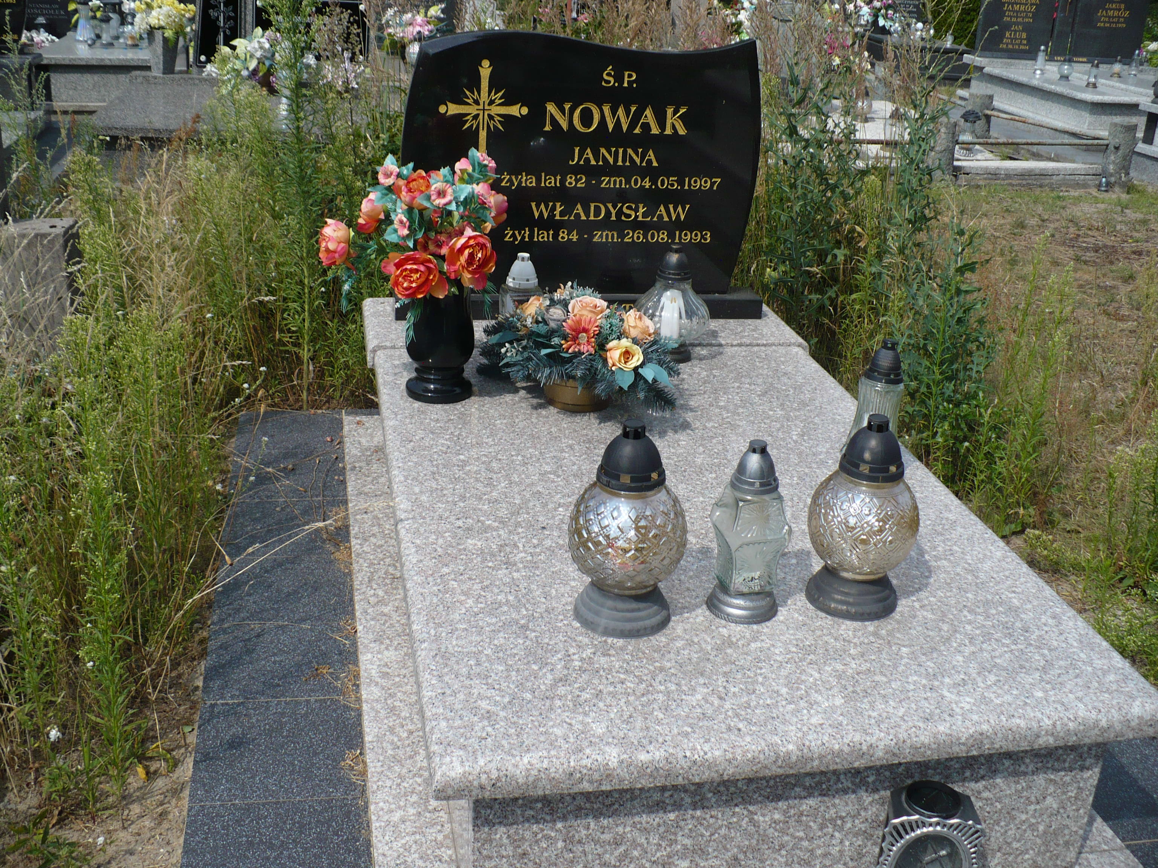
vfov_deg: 38.7
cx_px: 579
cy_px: 434
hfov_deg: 50.1
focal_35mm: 37
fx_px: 1238
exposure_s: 1/250
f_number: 8
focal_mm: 6.1
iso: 100
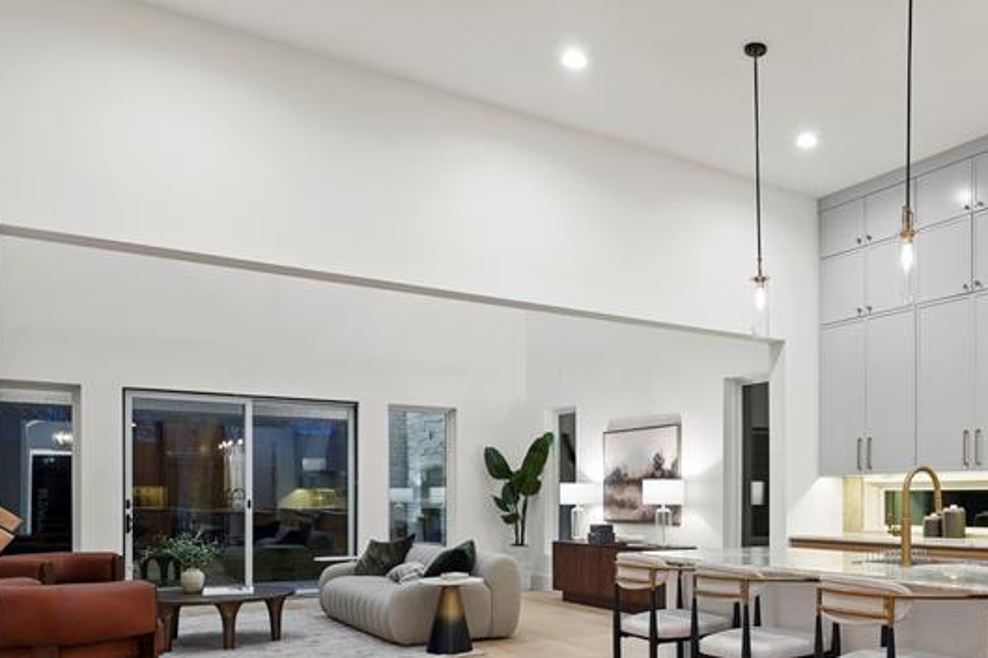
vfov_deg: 39.7
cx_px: 753
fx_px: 877
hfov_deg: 55.7
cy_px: 510
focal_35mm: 32
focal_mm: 11
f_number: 4.5
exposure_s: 1/1.67
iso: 100
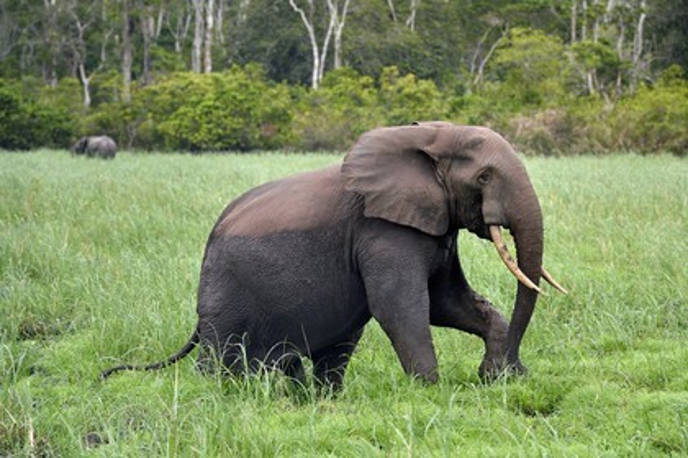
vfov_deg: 6.9
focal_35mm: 200
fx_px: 3822
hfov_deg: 10.3
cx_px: 344
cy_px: 229
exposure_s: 1/400
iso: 800
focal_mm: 200
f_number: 7.1
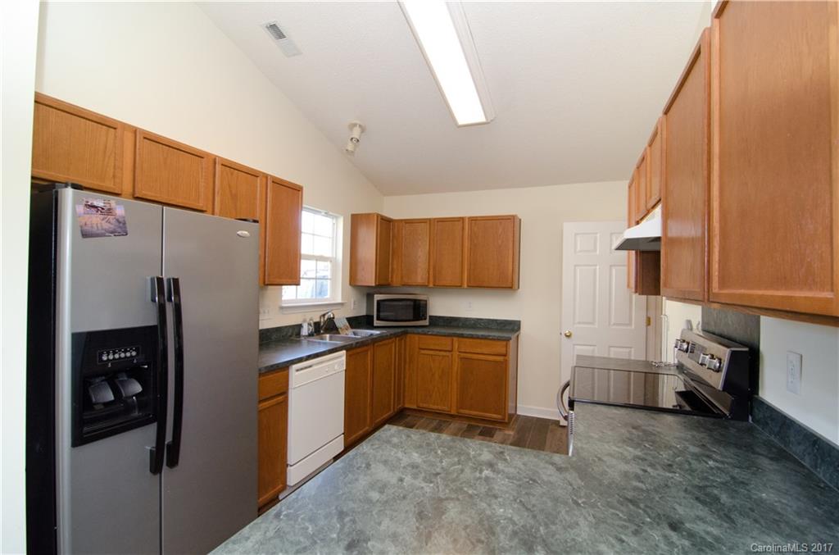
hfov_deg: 95.1
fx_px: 384
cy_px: 278
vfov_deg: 71.7
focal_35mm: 16
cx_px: 420
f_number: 7.1
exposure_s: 1/60
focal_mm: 11
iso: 2000
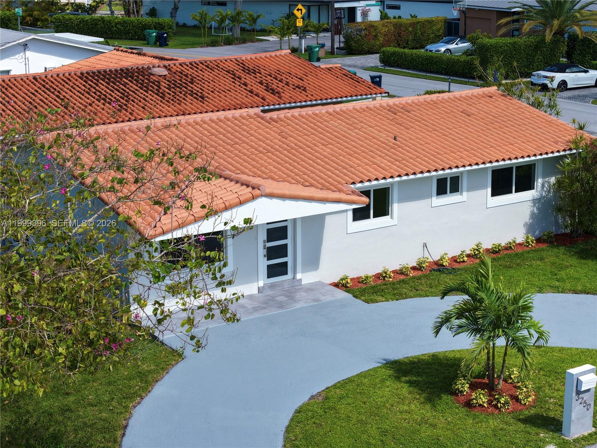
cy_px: 224
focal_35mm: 70
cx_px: 298
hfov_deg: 27.8
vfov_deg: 21.0
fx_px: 1207
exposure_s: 1/1250
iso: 160
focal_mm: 19.35
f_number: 2.8
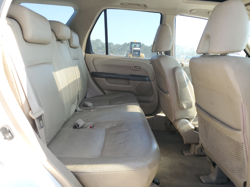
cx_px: 125
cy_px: 94
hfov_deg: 67.3
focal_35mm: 26
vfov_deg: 53.1
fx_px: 188
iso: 50
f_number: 1.5
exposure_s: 1/256
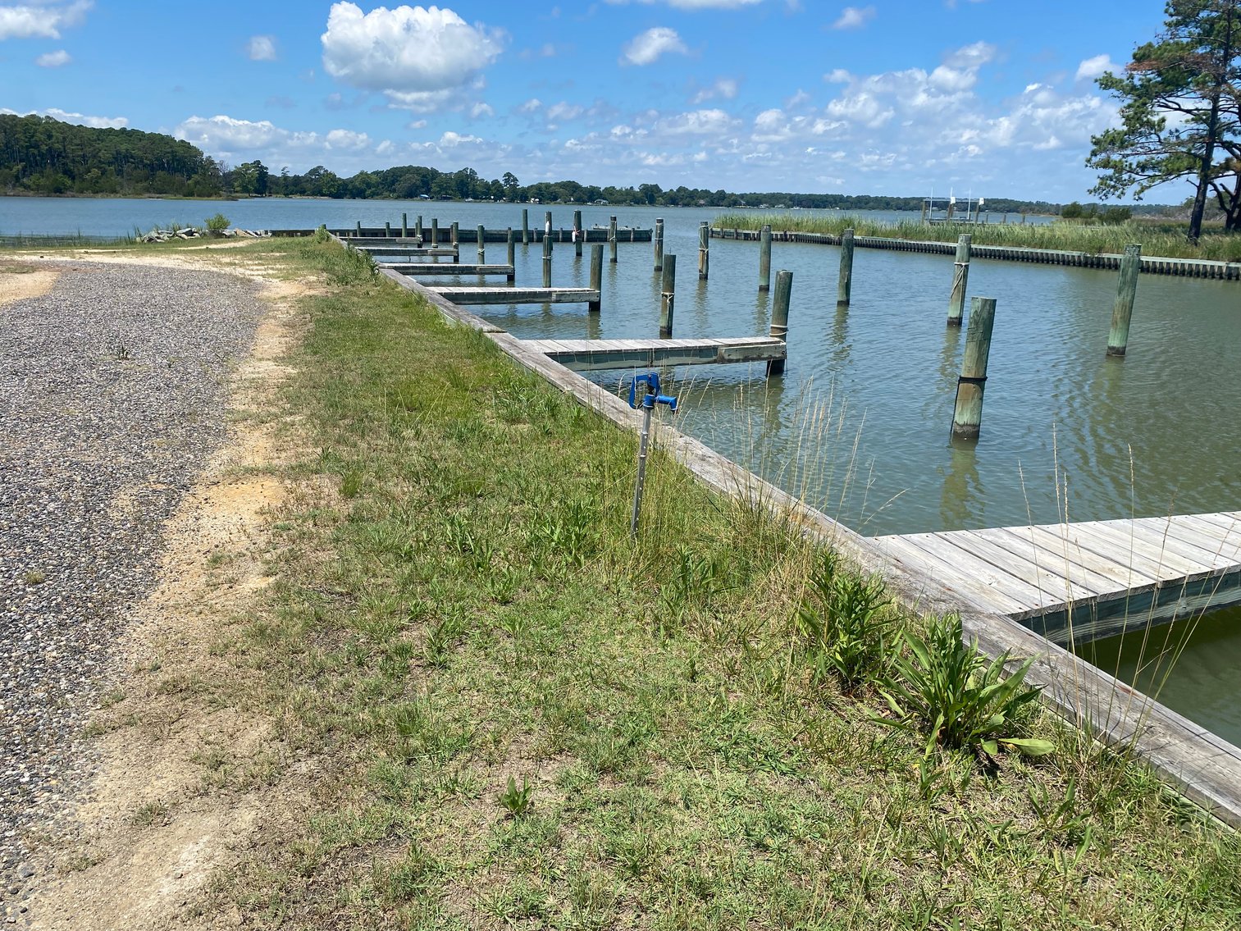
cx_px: 620
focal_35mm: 26
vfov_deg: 53.1
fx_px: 932
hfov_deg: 67.3
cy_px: 466
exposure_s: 1/3497
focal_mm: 4.25
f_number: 1.8
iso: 32
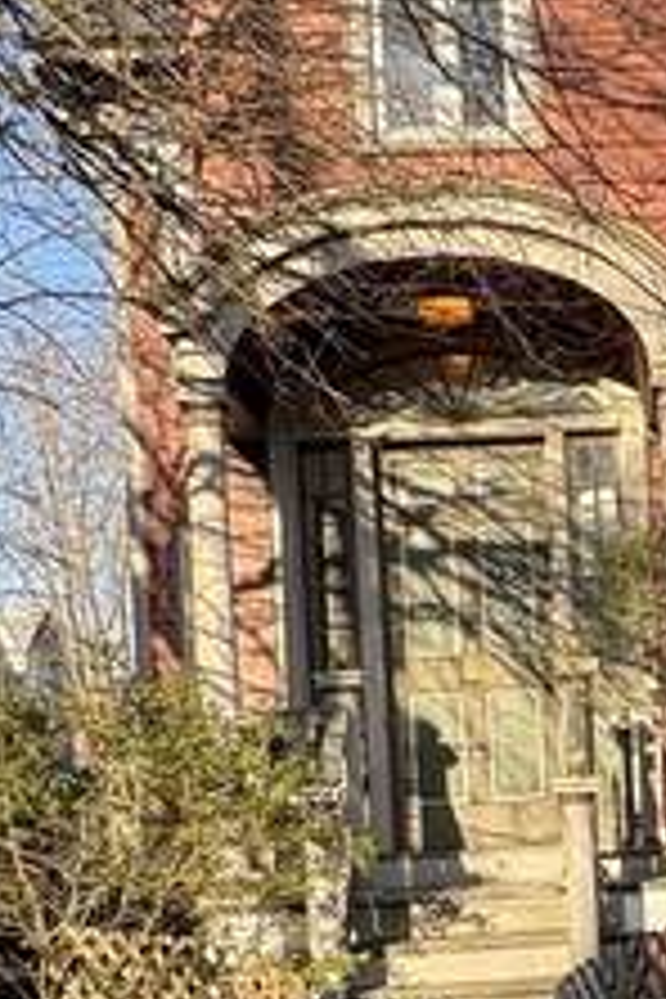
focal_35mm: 63
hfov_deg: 20.5
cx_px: 742
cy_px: 810
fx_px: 1748
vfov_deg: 31.0
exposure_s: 1/425
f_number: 2.2
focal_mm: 2.22
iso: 50
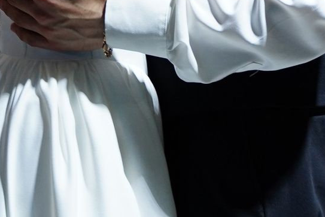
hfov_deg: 10.4
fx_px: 1787
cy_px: -149
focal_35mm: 198
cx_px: 170
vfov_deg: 6.8
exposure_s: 1/100
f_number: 2.8
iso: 1250
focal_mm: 42
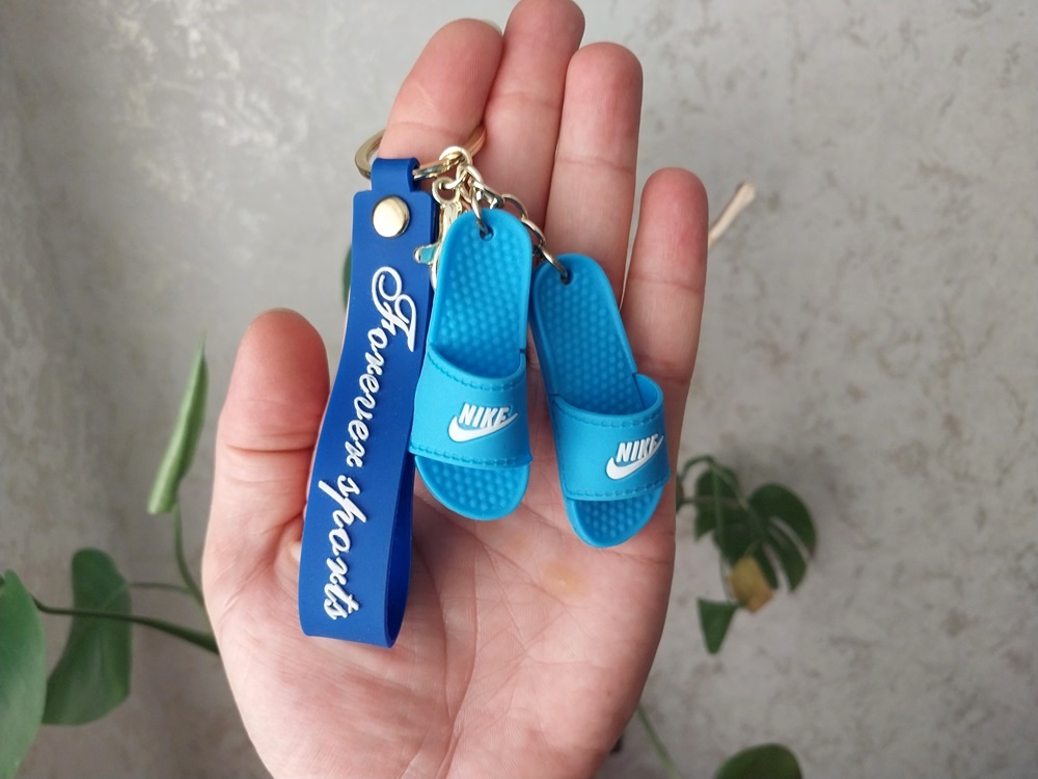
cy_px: 390
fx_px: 780
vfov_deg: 53.1
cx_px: 519
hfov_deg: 67.3
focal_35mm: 26
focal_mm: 4
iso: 64
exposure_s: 1/25
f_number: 1.8
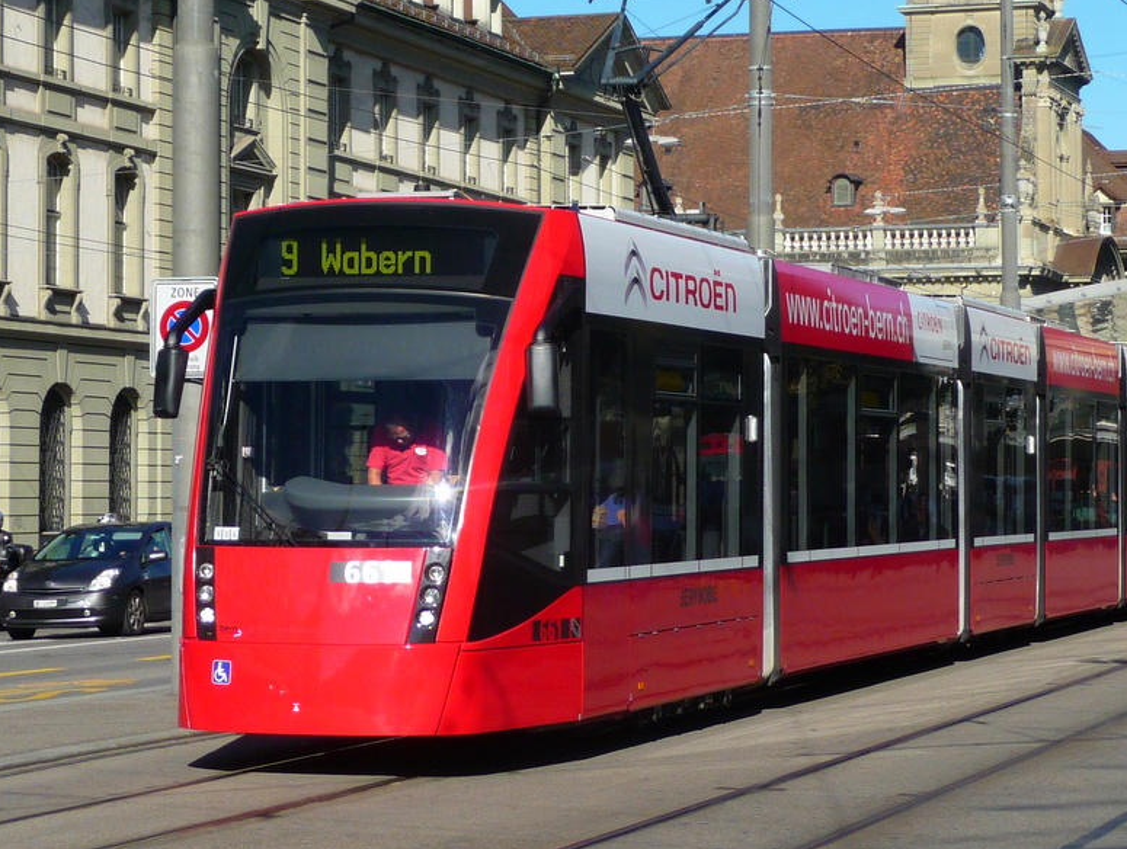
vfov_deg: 20.8
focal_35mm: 71
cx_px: 667
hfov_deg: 27.3
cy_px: 355
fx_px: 2316
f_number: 4.3
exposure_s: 1/640
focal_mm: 9.3
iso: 100
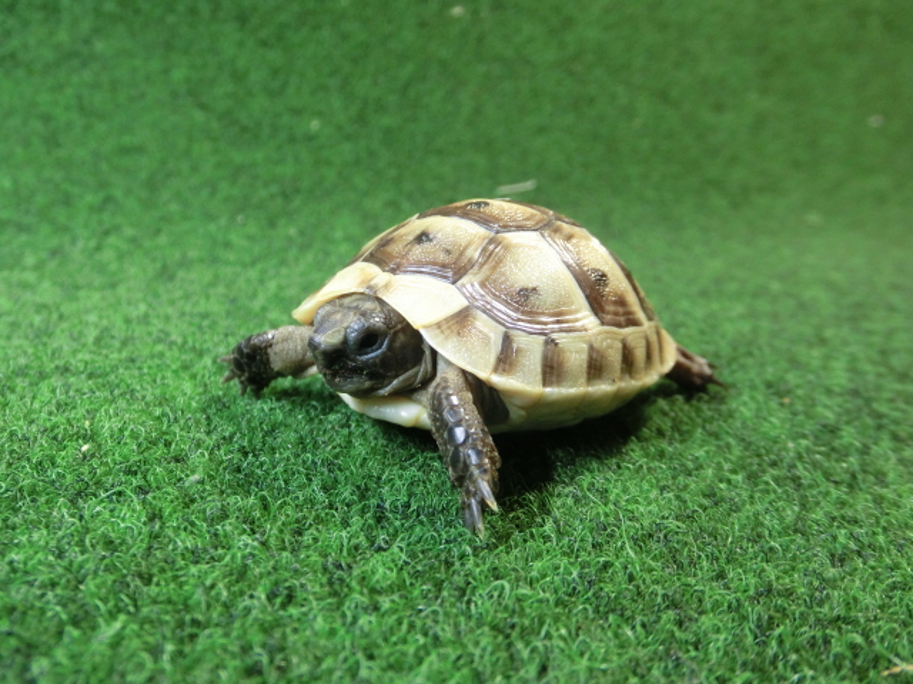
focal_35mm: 28
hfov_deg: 63.4
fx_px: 739
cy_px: 342
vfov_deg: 49.7
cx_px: 456
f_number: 3
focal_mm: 5
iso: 500
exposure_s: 1/60
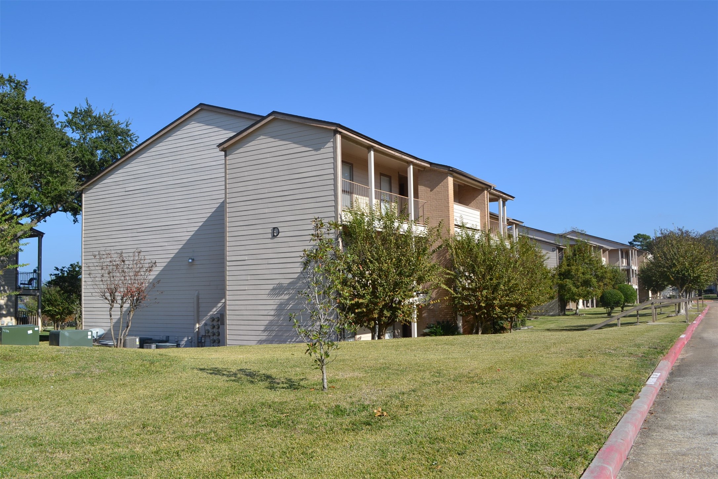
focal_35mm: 30
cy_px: 240
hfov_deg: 61.9
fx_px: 598
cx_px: 359
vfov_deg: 43.6
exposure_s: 1/250
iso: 100
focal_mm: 20
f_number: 8
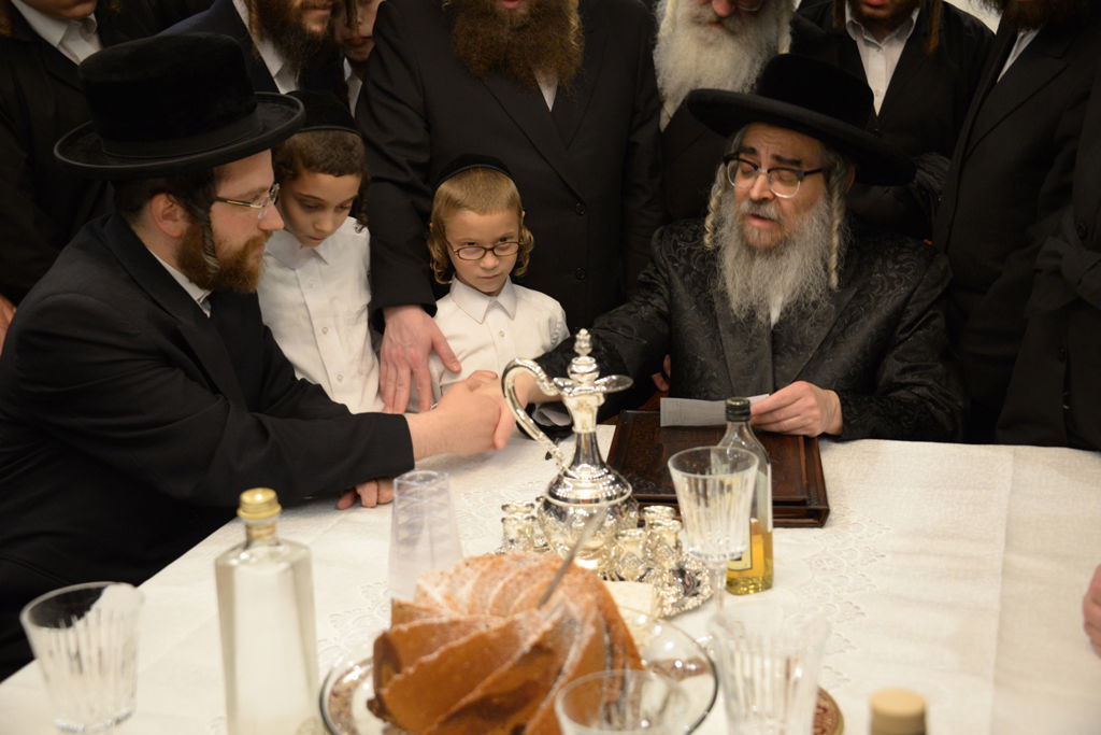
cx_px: 550
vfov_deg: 28.1
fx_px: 1468
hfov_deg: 41.1
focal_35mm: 48
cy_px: 368
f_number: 5.6
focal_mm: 48
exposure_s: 1/40
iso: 2000
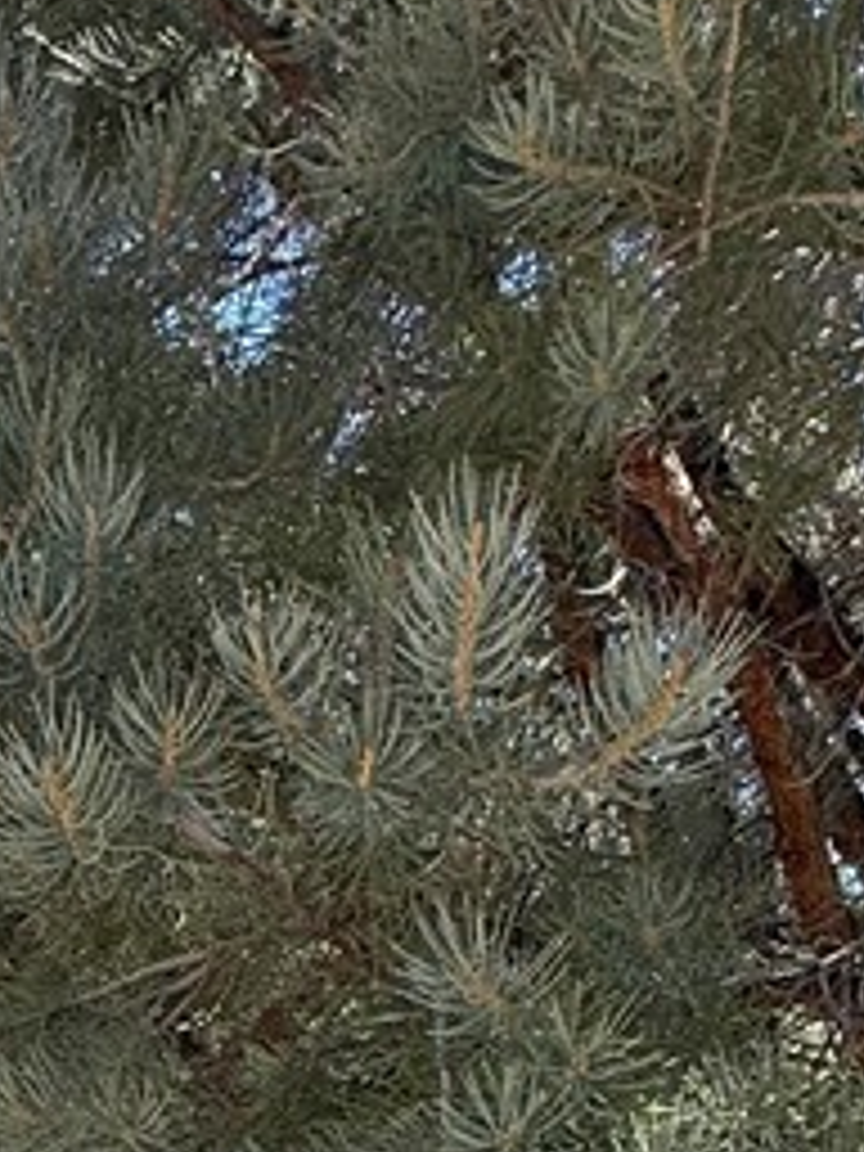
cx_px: -130
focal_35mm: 56
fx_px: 1864
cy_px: 1656
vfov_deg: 26.5
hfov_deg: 24.1
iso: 64
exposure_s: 1/490
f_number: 2.2
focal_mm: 2.22
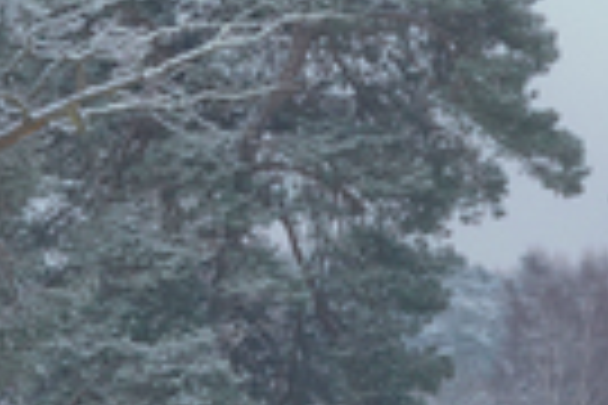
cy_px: 92
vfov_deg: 4.8
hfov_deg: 7.1
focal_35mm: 289
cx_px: 189
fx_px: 4881
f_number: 8
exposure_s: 1/100
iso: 640
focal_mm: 31.33
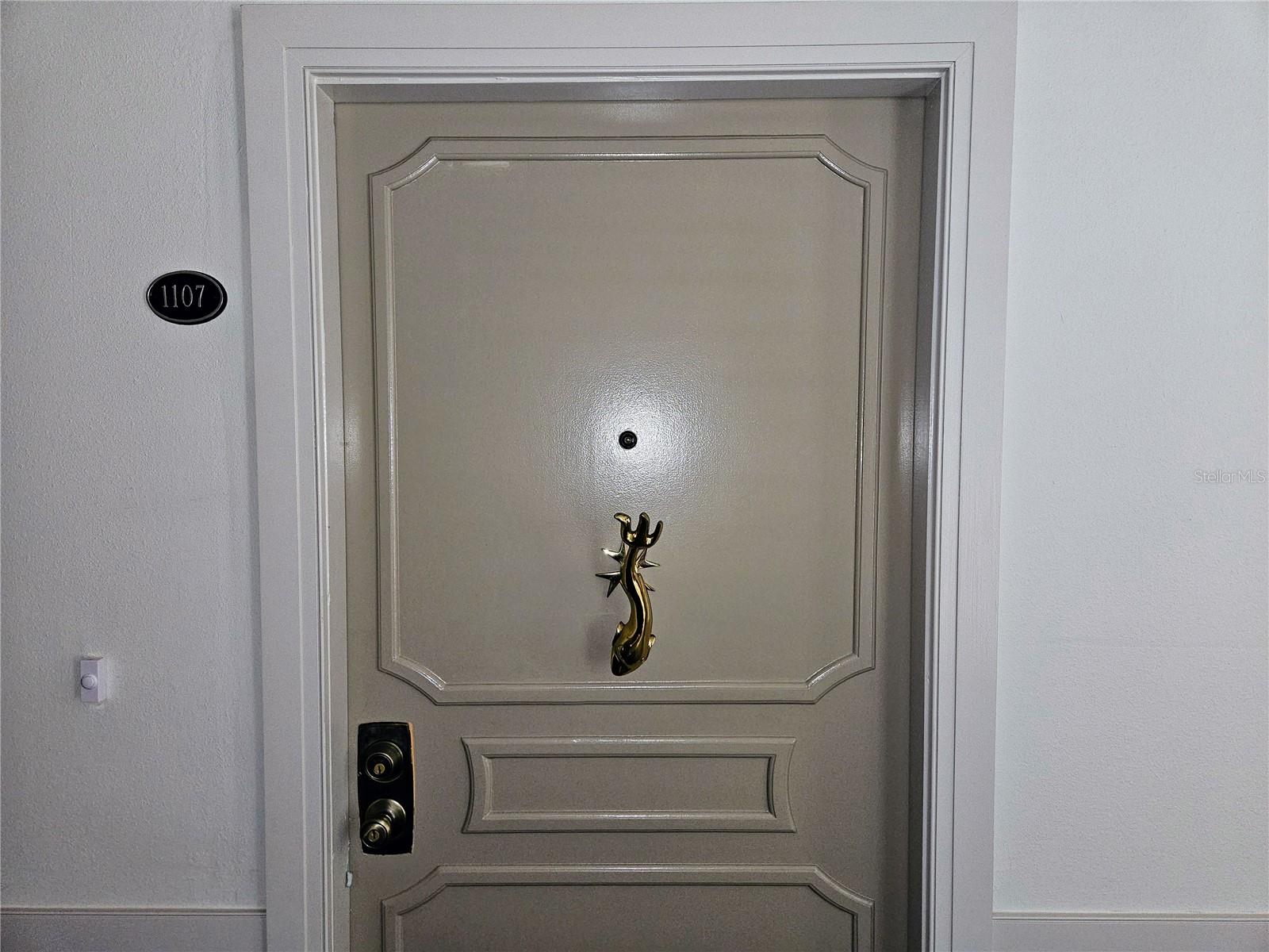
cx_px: 634
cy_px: 476
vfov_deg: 58.9
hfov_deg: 73.9
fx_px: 843
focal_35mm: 23
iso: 125
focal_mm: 5.4
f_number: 1.8
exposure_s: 1/60
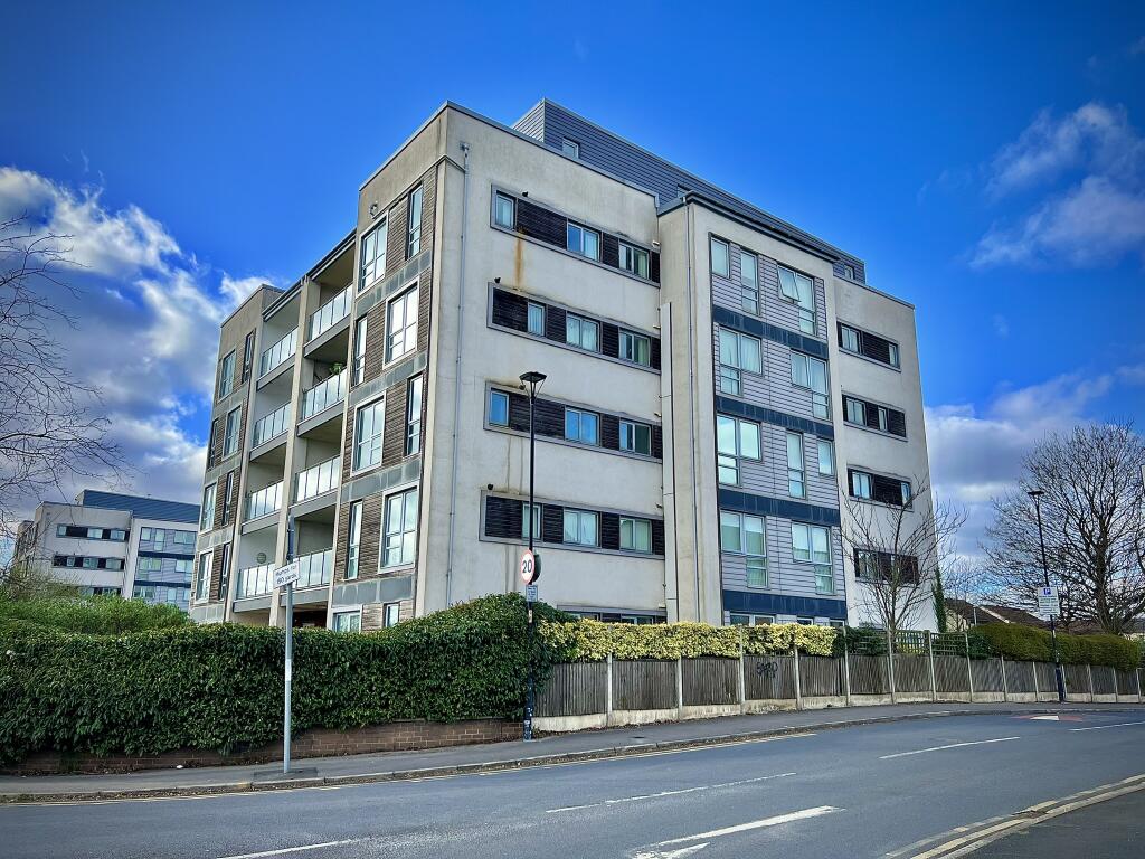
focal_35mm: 26
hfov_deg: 67.3
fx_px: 860
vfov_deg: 53.1
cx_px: 572
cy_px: 430
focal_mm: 5.7
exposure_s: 1/2208
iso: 50
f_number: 1.5
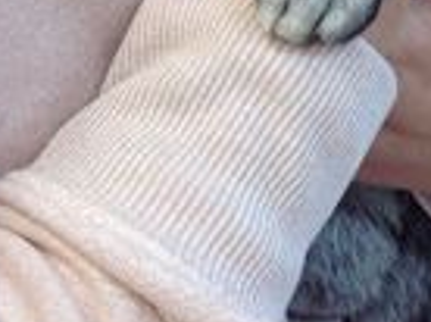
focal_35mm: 152
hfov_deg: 13.0
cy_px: -294
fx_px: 1889
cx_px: 147
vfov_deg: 9.2
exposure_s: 1/30
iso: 50
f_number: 2.4
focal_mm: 4.28
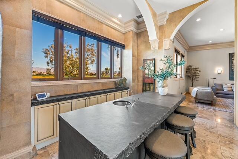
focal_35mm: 14
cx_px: 119
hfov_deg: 104.2
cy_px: 80
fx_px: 93
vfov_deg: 81.3
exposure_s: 1/13
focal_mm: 14
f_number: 9
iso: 400
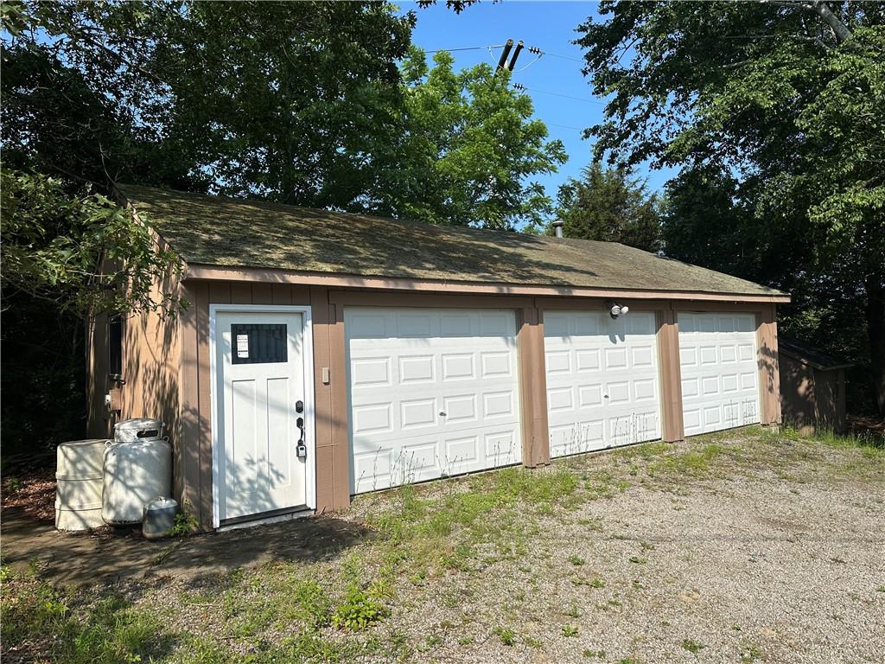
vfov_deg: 56.8
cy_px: 332
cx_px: 442
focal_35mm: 24
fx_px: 614
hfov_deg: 71.6
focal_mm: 6.86
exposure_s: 1/5263
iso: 80
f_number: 1.78
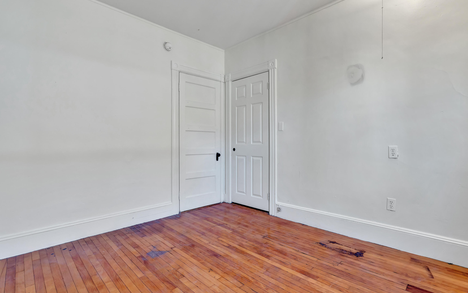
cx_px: 233
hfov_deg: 94.4
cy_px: 149
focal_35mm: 17
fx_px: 217
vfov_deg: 68.0
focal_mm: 16
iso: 800
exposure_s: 1/10
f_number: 8
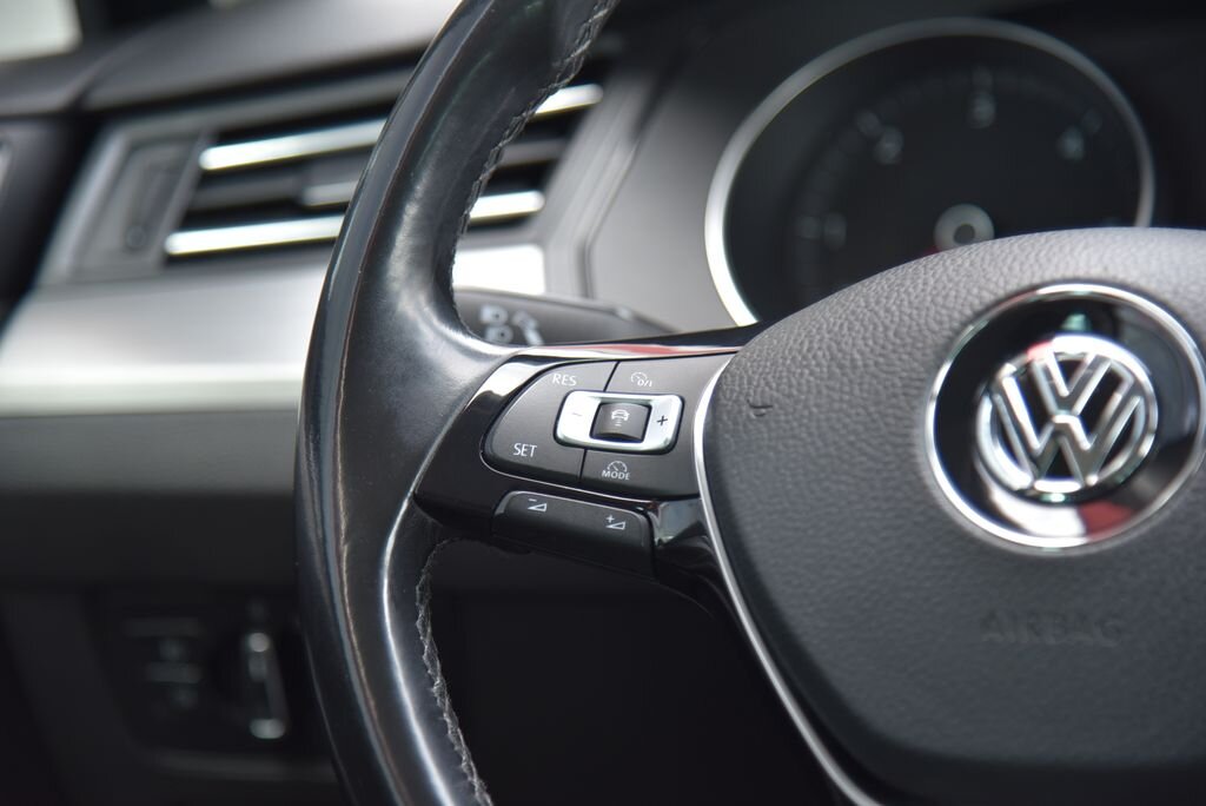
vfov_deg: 11.4
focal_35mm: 120
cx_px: 603
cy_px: 403
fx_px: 4022
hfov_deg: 17.1
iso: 500
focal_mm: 120
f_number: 4
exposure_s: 1/50
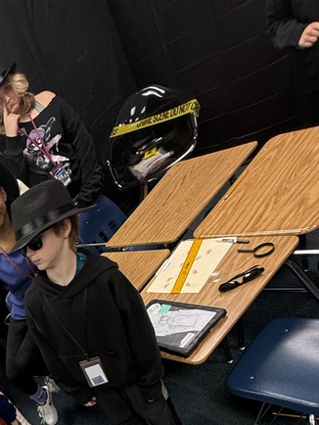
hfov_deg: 35.9
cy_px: 449
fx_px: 405
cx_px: -40
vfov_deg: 44.5
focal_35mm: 33
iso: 200
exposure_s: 1/60
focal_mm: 2.22
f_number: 2.2
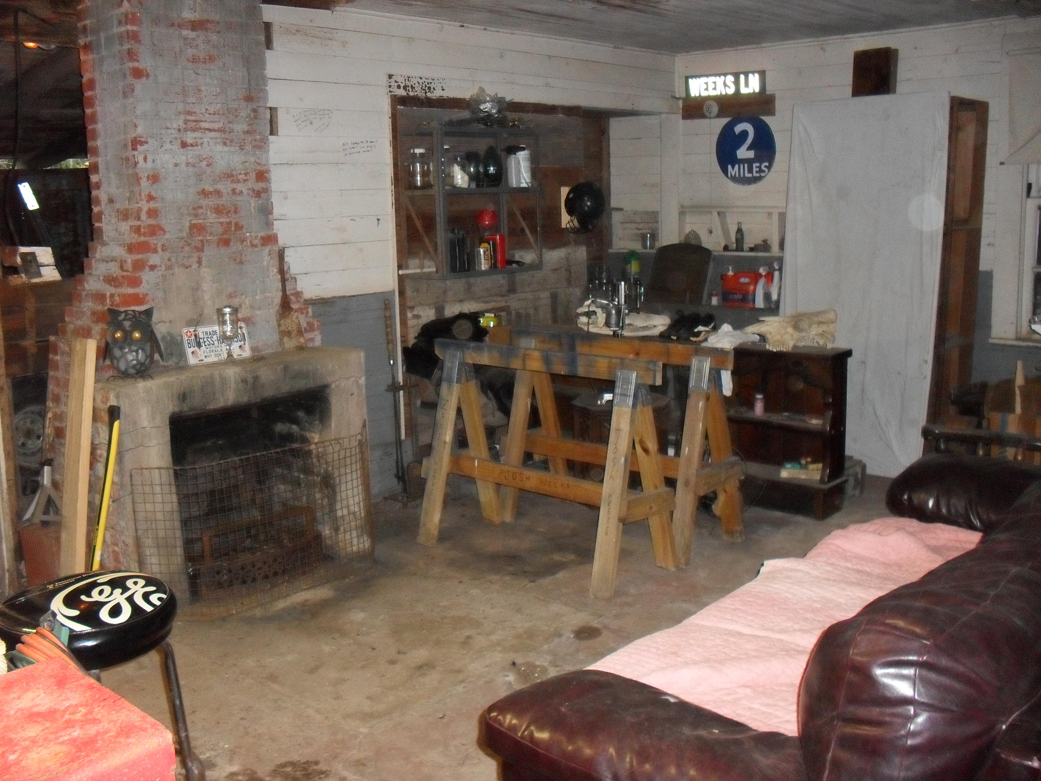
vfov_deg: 40.7
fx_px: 1053
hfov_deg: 52.6
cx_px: 520
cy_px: 390
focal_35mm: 35
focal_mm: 6.3
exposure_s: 1/45
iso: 400
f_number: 3.2
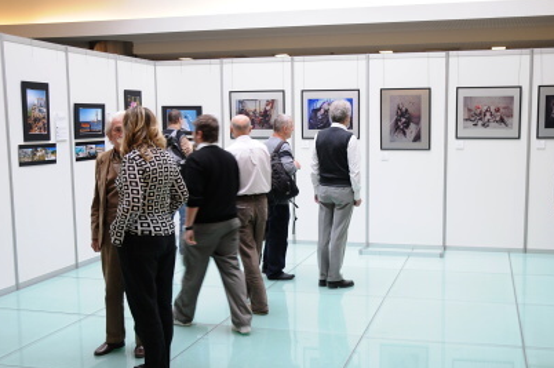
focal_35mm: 41
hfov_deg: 47.4
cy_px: 204
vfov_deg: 32.5
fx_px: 630
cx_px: 307
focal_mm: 22
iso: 320
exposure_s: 1/30
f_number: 5
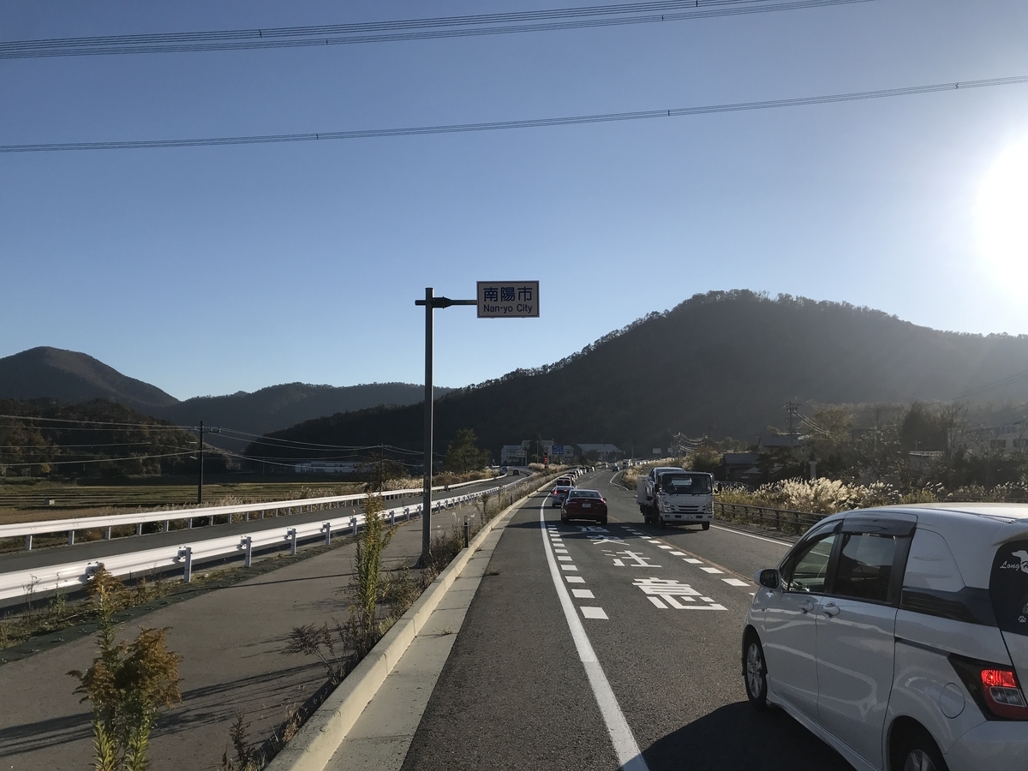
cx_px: 514
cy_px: 386
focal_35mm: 28
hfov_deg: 63.4
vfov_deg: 49.7
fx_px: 832
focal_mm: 3.99
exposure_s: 1/4167
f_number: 1.8
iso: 20
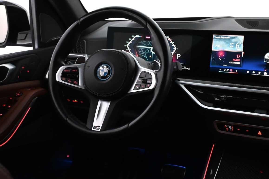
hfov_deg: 37.1
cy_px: 72
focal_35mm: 53
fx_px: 394
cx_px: 188
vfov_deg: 25.6
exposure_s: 1/60
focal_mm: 25
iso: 3600
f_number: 4.2
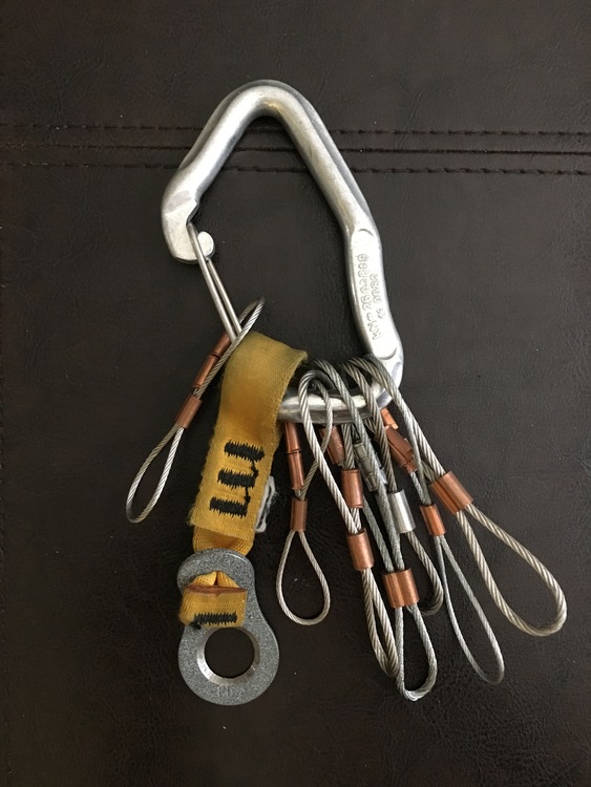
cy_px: 394
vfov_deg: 61.6
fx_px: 660
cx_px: 296
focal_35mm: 29
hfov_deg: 48.3
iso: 250
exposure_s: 1/15
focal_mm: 4.15
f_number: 2.2
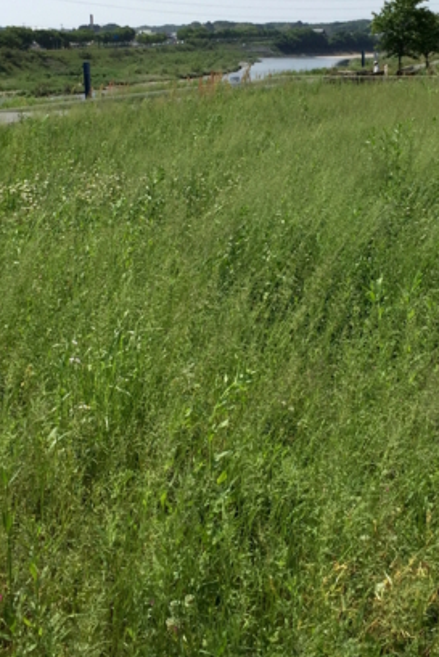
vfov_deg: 33.6
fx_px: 1078
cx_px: 288
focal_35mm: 59
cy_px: 212
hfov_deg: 22.9
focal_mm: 4.15
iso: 32
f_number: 2.2
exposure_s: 1/3300
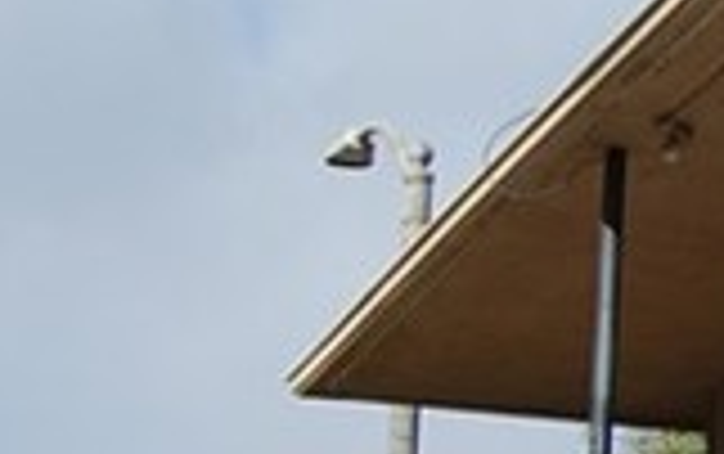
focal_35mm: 271
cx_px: 1646
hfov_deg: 7.3
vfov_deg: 4.8
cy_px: 632
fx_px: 5353
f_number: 10
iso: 200
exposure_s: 1/400
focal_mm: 28
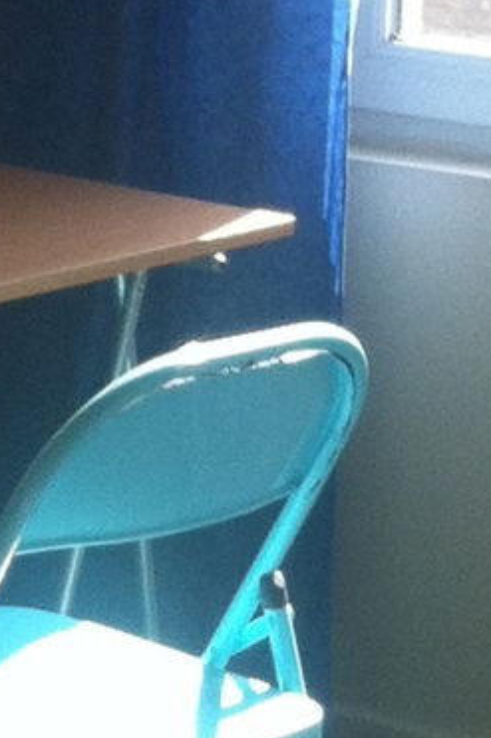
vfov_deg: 9.8
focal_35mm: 210
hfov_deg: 6.4
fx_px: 4300
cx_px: -435
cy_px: 121
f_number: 2.8
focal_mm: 3.85
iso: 80
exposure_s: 1/137
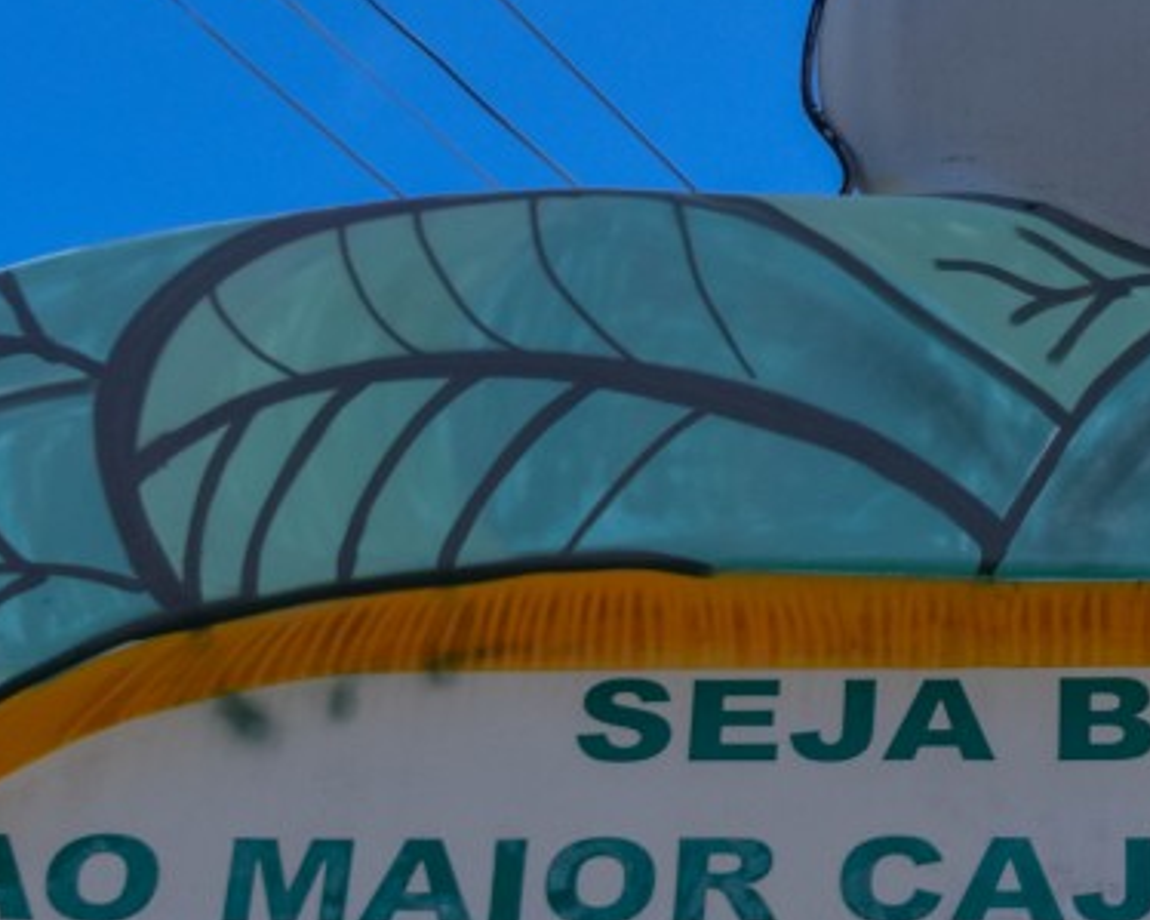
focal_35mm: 130
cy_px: 132
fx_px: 4423
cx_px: 1298
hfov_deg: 14.4
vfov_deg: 11.8
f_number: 6.3
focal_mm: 32
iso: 400
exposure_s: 1/1600
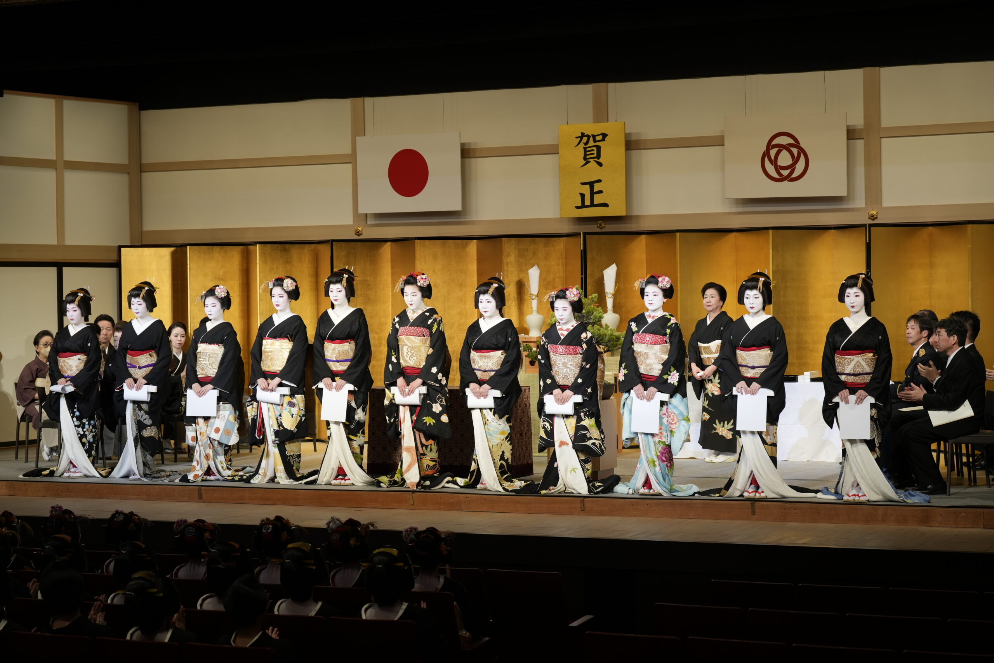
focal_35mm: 70
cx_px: 497
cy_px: 332
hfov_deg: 28.8
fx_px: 1933
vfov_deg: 19.5
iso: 250
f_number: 4.5
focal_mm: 70
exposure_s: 1/125
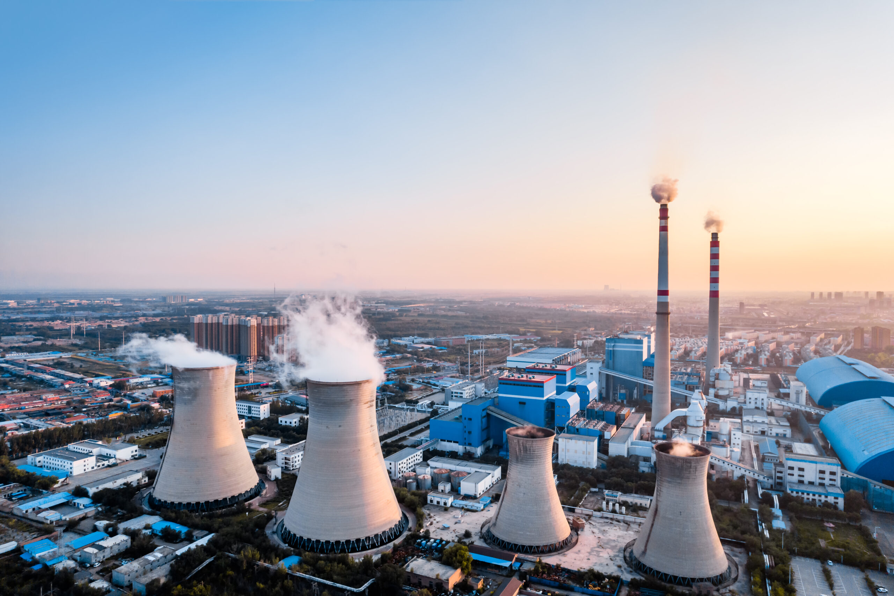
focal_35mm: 22
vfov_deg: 57.2
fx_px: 546
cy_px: 298
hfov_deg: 78.6
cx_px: 447
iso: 100
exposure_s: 1/1000
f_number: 2.8
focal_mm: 8.38
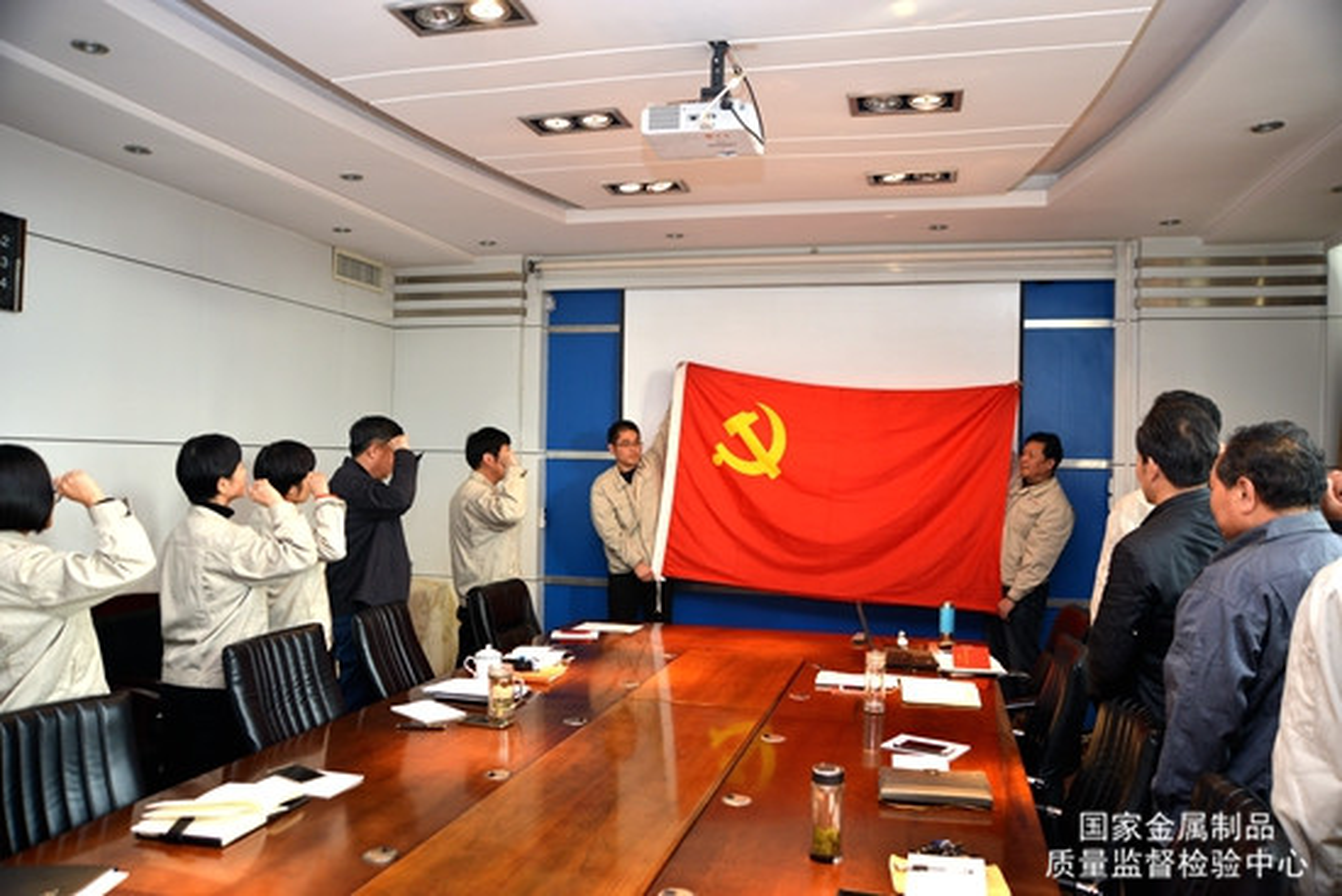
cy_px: 448
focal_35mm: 26
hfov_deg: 69.4
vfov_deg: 49.6
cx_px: 671
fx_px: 969
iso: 400
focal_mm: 26
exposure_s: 1/100
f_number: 4
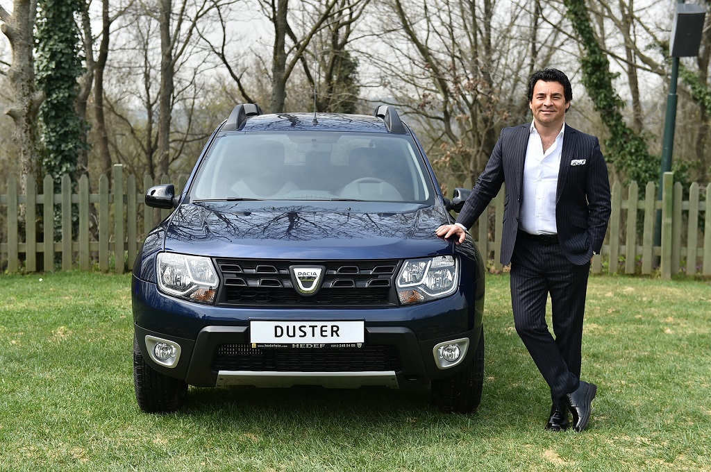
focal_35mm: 56
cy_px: 236
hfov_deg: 35.7
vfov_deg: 24.1
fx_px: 1105
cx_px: 356
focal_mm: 56
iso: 100
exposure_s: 1/640
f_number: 4
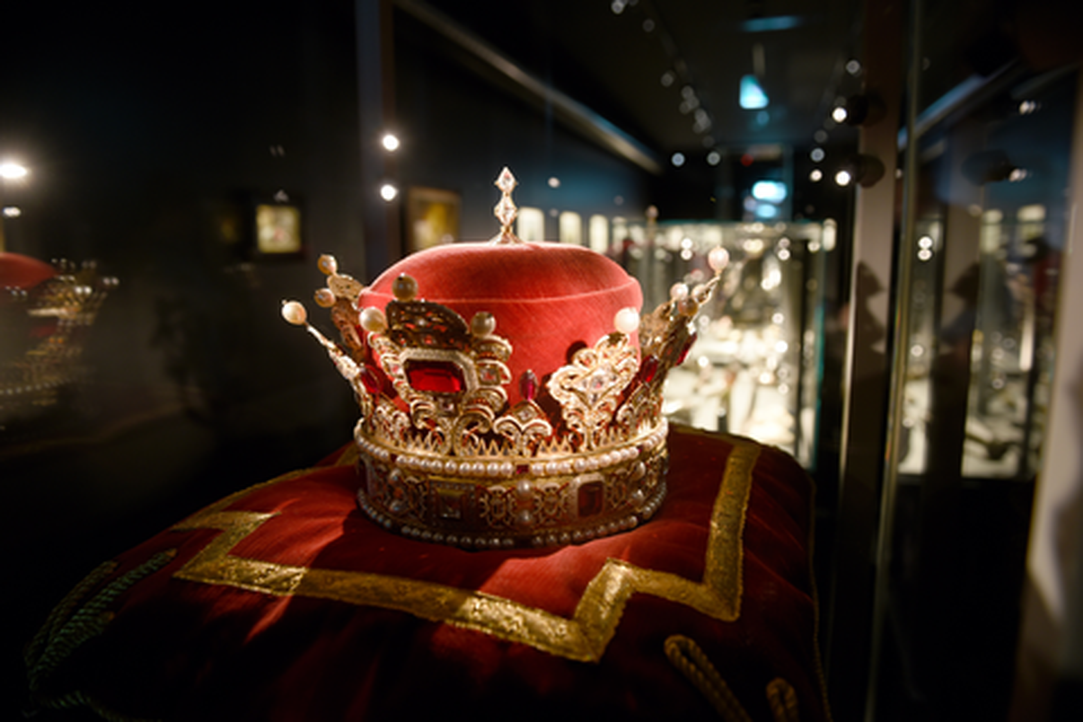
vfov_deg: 53.1
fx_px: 722
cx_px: 542
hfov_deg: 73.7
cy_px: 361
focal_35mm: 24
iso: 200
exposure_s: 1/1.6
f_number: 4
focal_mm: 24
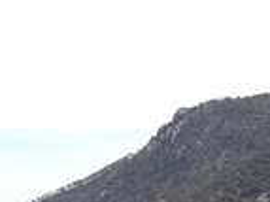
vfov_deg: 9.4
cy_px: 491
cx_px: 149
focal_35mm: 140
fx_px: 1091
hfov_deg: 14.1
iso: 40
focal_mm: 3.92
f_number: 1.7
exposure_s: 1/1117
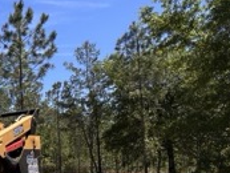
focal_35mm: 45
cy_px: 141
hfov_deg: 31.4
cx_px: -76
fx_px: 299
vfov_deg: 31.3
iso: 32
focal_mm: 1.57
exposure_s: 1/840
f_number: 1.8
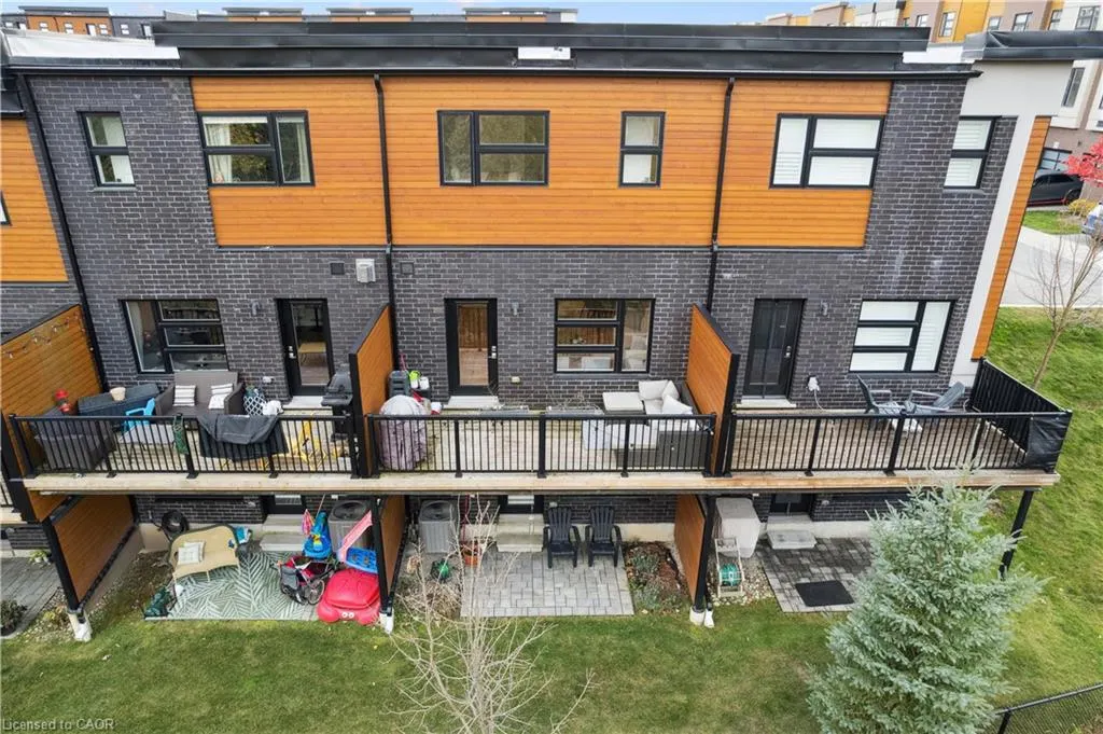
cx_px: 552
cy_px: 367
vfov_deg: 57.1
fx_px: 673
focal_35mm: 22
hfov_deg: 78.6
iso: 200
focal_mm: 8.4
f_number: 2.8
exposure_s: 1/125
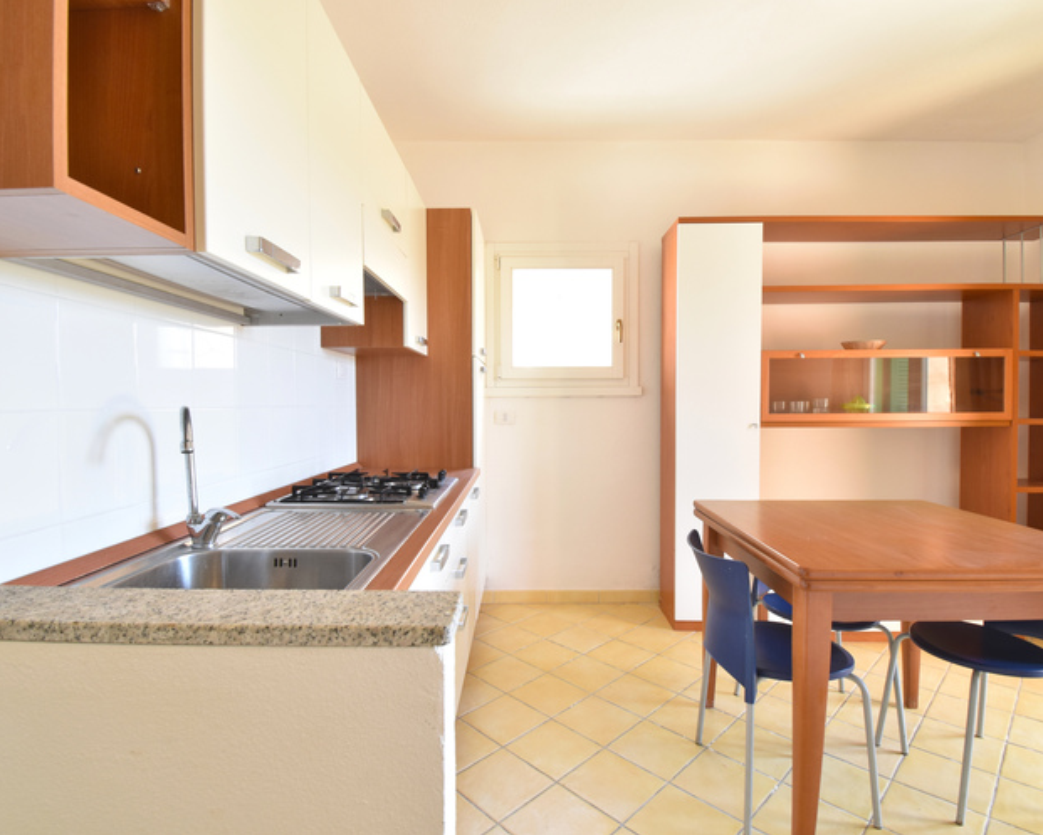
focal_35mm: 17
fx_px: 525
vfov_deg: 77.0
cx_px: 514
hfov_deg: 89.6
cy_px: 418
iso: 400
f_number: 11
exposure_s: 1/5
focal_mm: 10
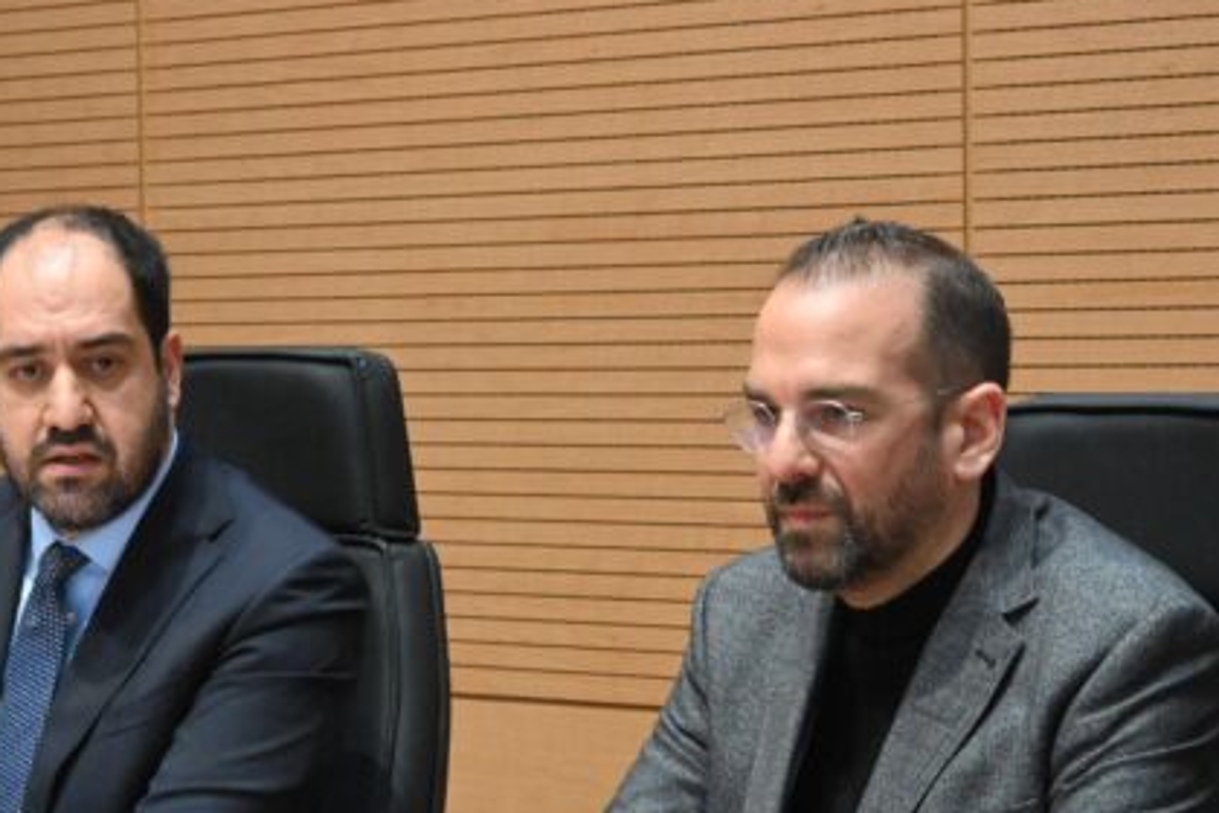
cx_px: 463
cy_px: 528
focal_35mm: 96
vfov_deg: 14.2
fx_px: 3250
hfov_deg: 21.2
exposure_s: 1/60
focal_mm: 46
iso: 8000
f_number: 6
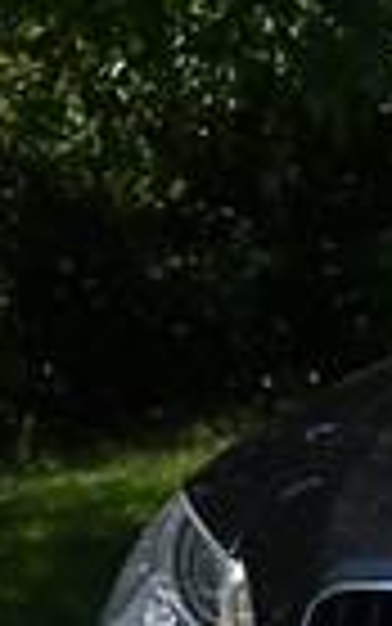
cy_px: 507
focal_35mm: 193
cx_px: 1244
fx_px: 3296
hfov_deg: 6.2
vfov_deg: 10.8
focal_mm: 22
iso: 100
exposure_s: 1/320
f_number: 9
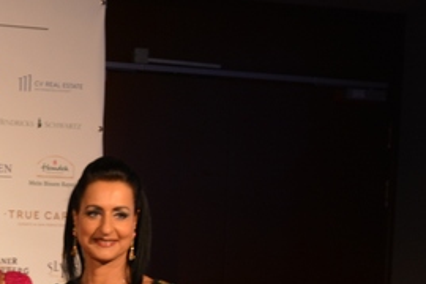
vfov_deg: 14.2
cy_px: 345
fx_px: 1106
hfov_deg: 19.7
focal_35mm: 93
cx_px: -163
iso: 500
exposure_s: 1/60
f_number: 3.8
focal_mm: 21
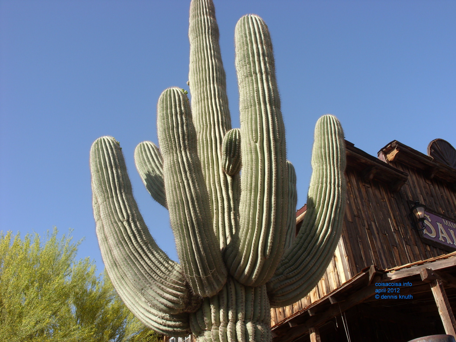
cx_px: 228
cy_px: 171
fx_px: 501
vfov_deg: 37.7
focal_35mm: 38
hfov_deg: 49.0
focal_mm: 6.3
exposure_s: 1/260
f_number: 4.9
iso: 50
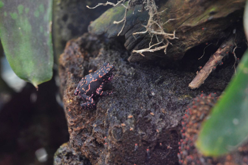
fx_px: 730
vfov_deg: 12.9
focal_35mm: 106
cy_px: 83
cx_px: 123
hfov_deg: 19.3
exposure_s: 1/50
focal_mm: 70
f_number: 4.5
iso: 2500
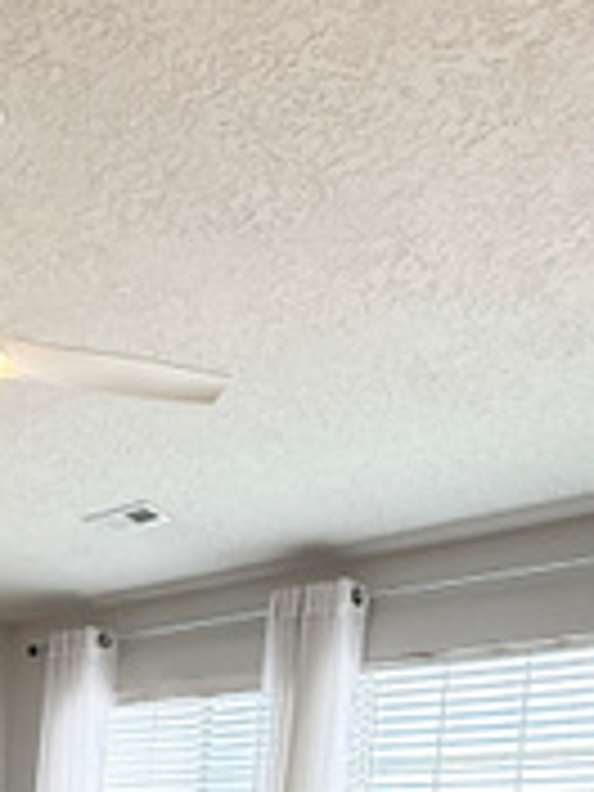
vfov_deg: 26.2
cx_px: -76
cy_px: 1071
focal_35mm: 61
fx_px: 1396
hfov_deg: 22.5
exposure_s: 1/120
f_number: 2.2
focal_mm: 2.22
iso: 250
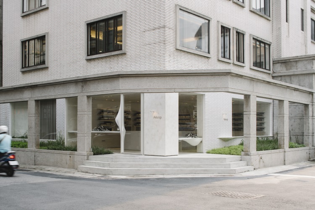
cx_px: 158
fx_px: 394
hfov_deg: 43.6
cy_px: 105
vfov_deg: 29.9
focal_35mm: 45
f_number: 11
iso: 100
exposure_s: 1/20
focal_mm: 45
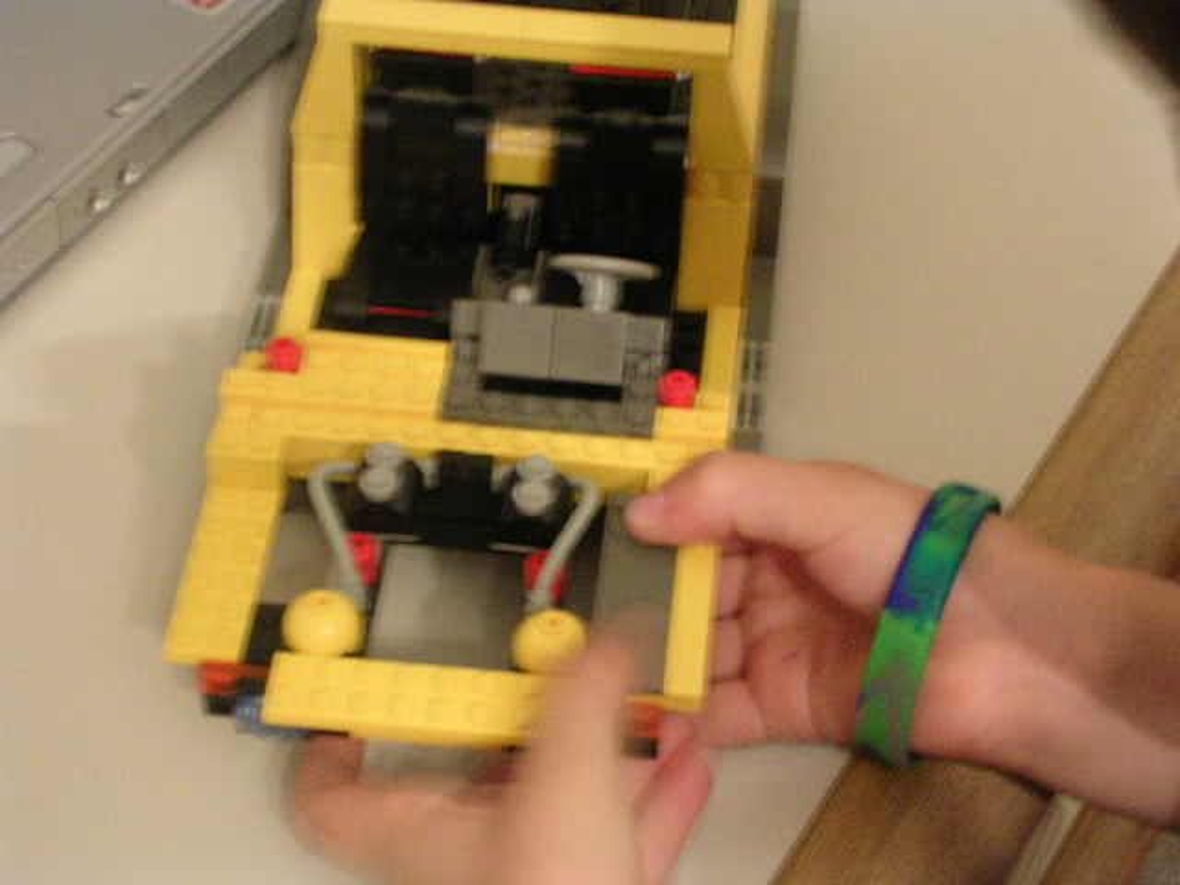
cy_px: 442
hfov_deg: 22.8
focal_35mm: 86
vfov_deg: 17.2
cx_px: 590
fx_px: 2932
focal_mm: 13
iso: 200
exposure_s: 1/4.5
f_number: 4.1
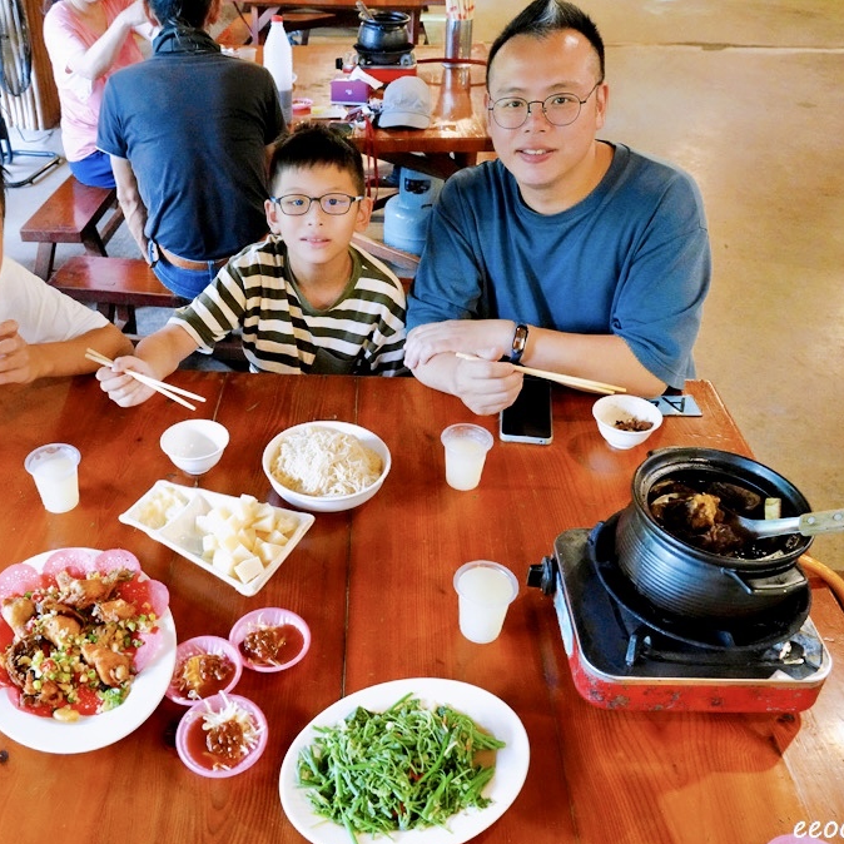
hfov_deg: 52.1
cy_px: 426
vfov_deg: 52.5
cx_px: 326
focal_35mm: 31
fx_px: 855
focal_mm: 24
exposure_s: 1/100
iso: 6400
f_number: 8
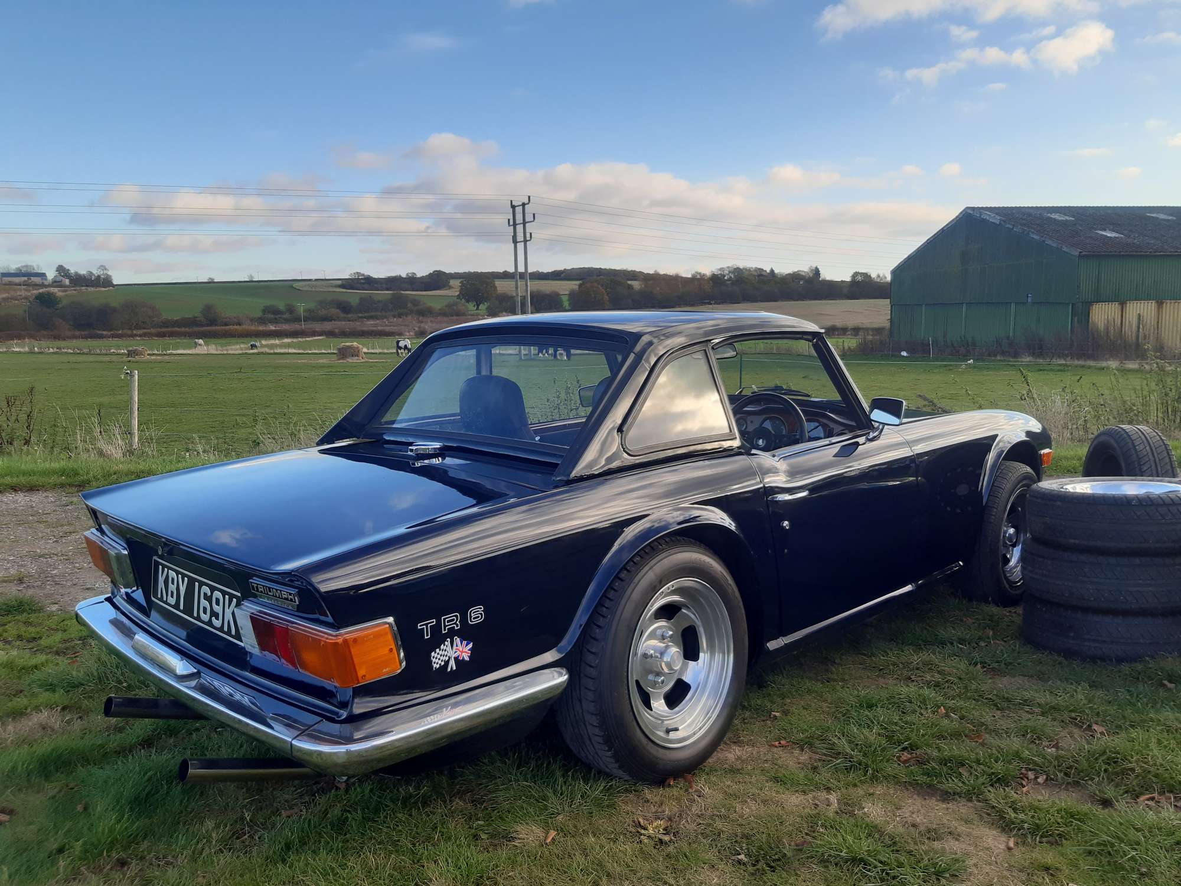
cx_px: 590
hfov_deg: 67.3
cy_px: 443
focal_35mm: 26
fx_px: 887
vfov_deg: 53.1
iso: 40
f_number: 1.7
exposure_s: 1/810
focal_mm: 3.92
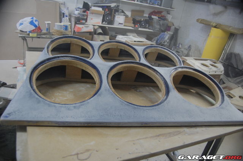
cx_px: 122
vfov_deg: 47.7
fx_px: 182
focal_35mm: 27
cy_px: 80
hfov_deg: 67.5
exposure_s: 1/25
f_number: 3.5
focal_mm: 18
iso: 800
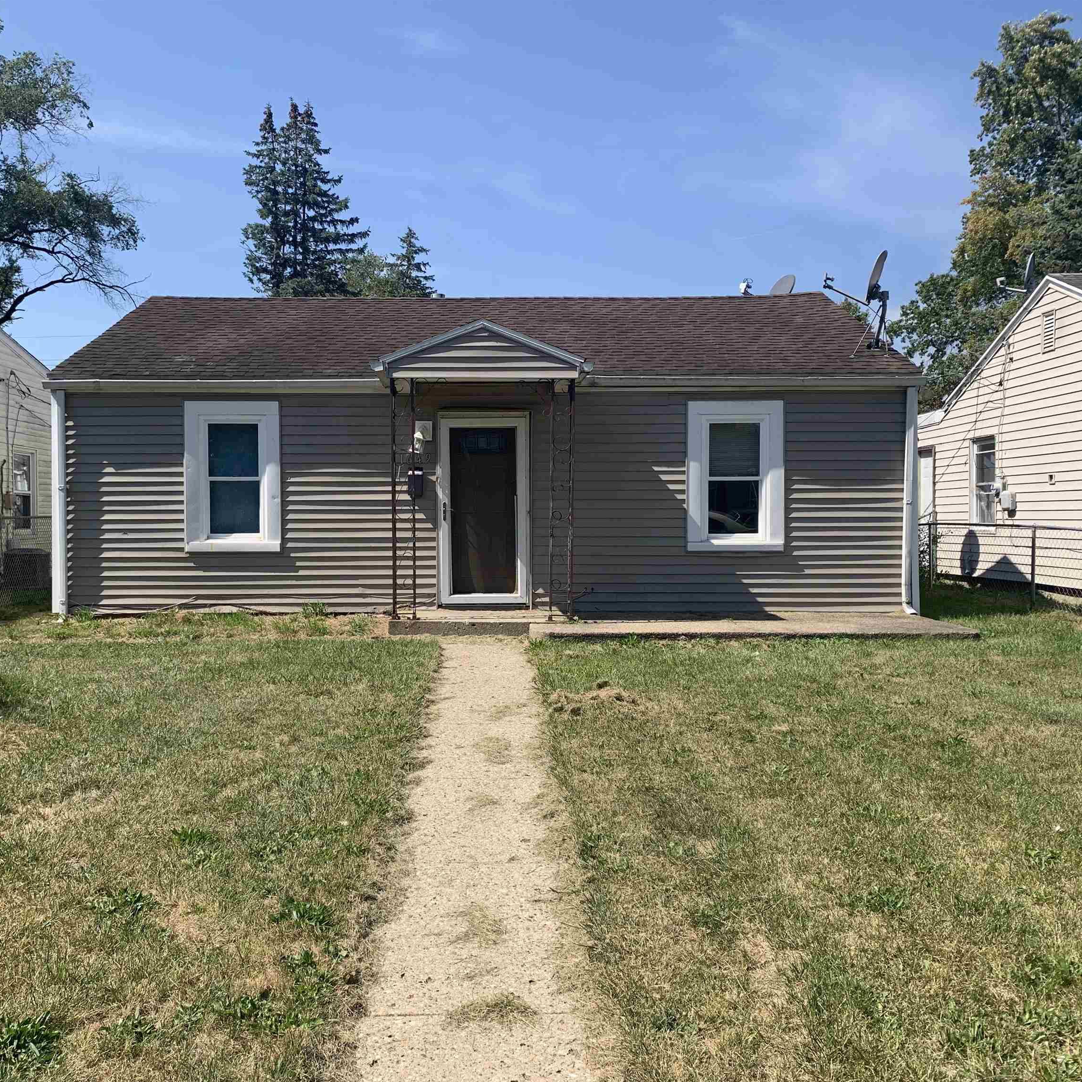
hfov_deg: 52.4
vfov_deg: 52.5
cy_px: 545
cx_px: 469
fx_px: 1096
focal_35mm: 31
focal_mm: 4.25
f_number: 1.8
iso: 25
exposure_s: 1/1992
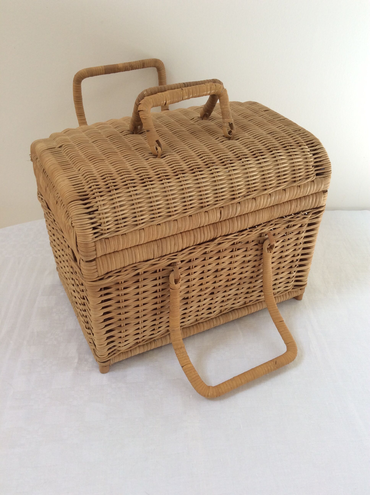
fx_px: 457
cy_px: 248
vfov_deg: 56.9
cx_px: 185
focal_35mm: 32
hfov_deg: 44.1
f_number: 2.4
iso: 32
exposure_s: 1/139
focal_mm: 3.3
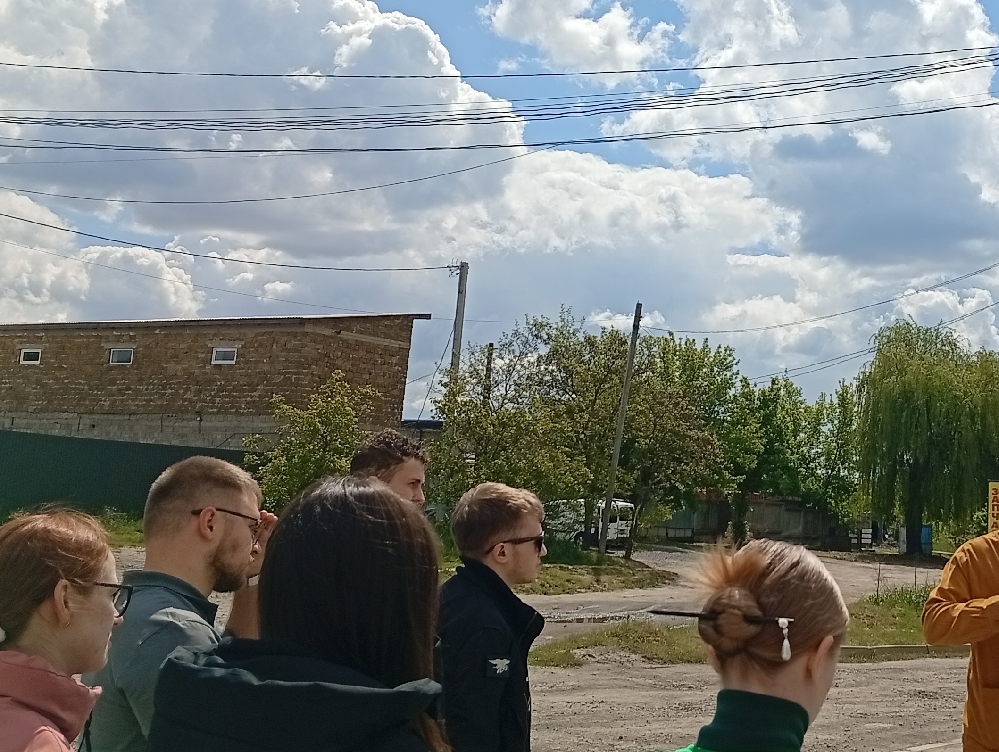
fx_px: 1503
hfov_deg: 35.6
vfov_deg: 27.9
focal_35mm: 52
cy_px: 231
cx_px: 800
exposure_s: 1/1610
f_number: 1.8
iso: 50
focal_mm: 3.98
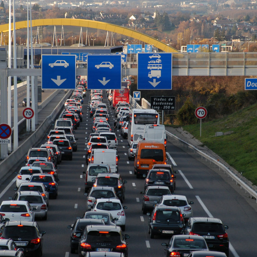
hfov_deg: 8.3
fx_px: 1781
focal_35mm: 212
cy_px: 128
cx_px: 95
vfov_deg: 8.3
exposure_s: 1/350
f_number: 6.3
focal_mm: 110
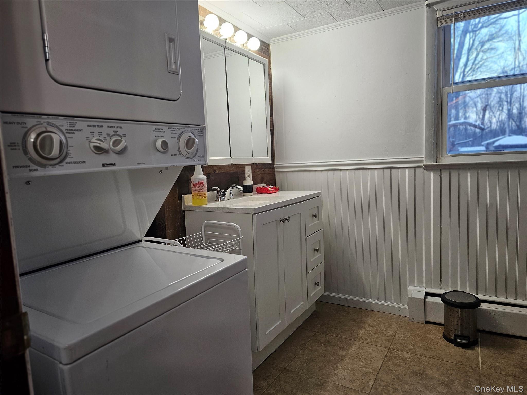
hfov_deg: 73.9
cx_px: 264
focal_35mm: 23
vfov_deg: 58.9
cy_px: 198
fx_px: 350
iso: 250
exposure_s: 1/120
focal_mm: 6.3
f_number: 1.7
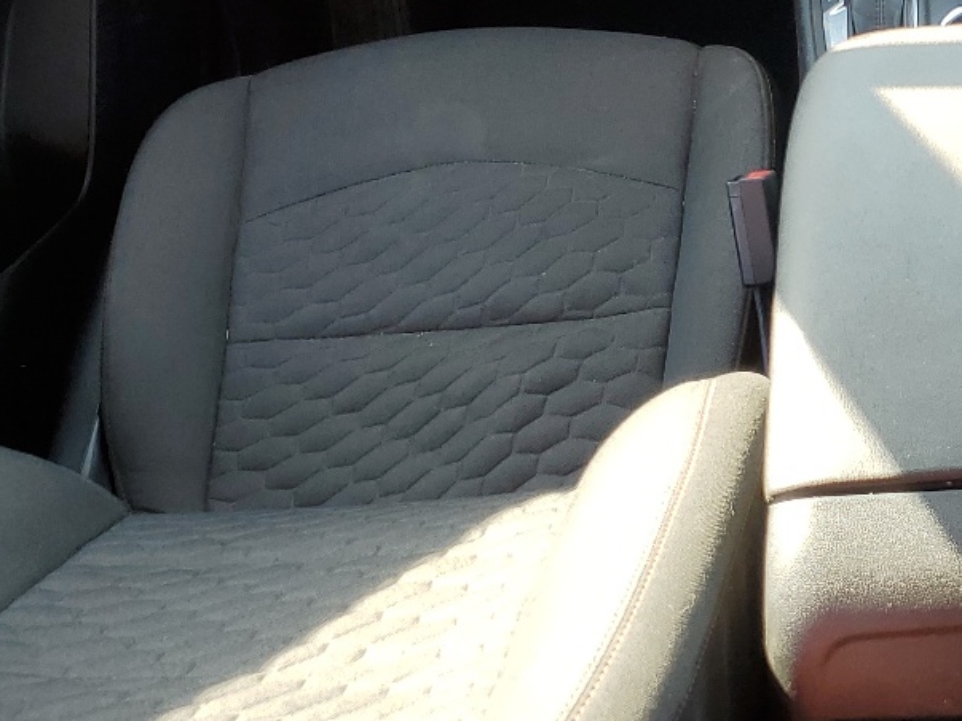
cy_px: 121
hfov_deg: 27.0
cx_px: 898
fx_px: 1917
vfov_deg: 21.0
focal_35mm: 69
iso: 50
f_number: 1.5
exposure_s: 1/156
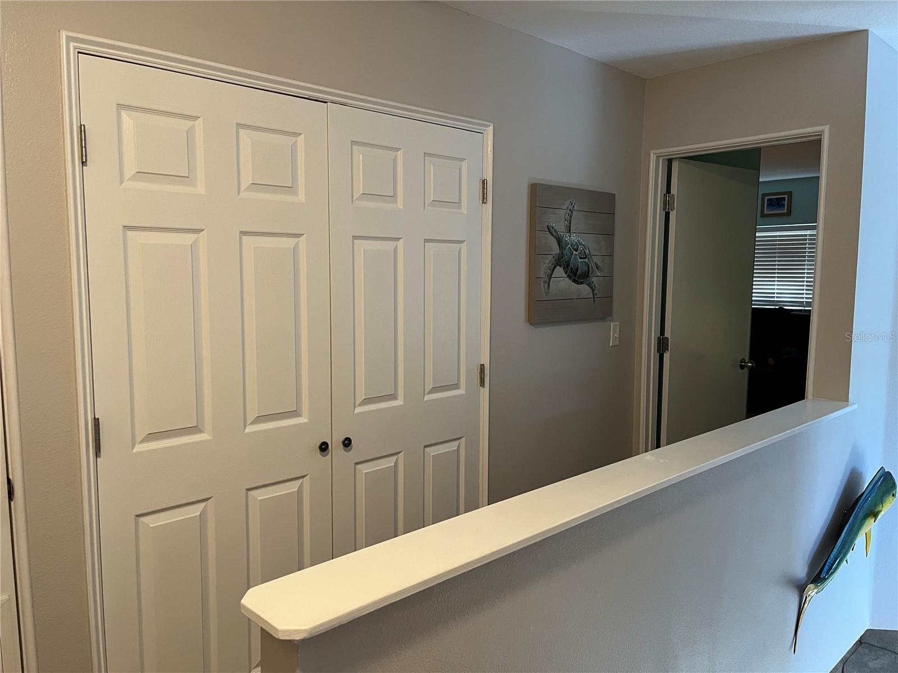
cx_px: 449
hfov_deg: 67.3
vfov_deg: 53.1
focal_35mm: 26
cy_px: 336
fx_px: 674
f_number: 1.6
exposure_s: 1/60
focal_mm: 5.1
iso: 250
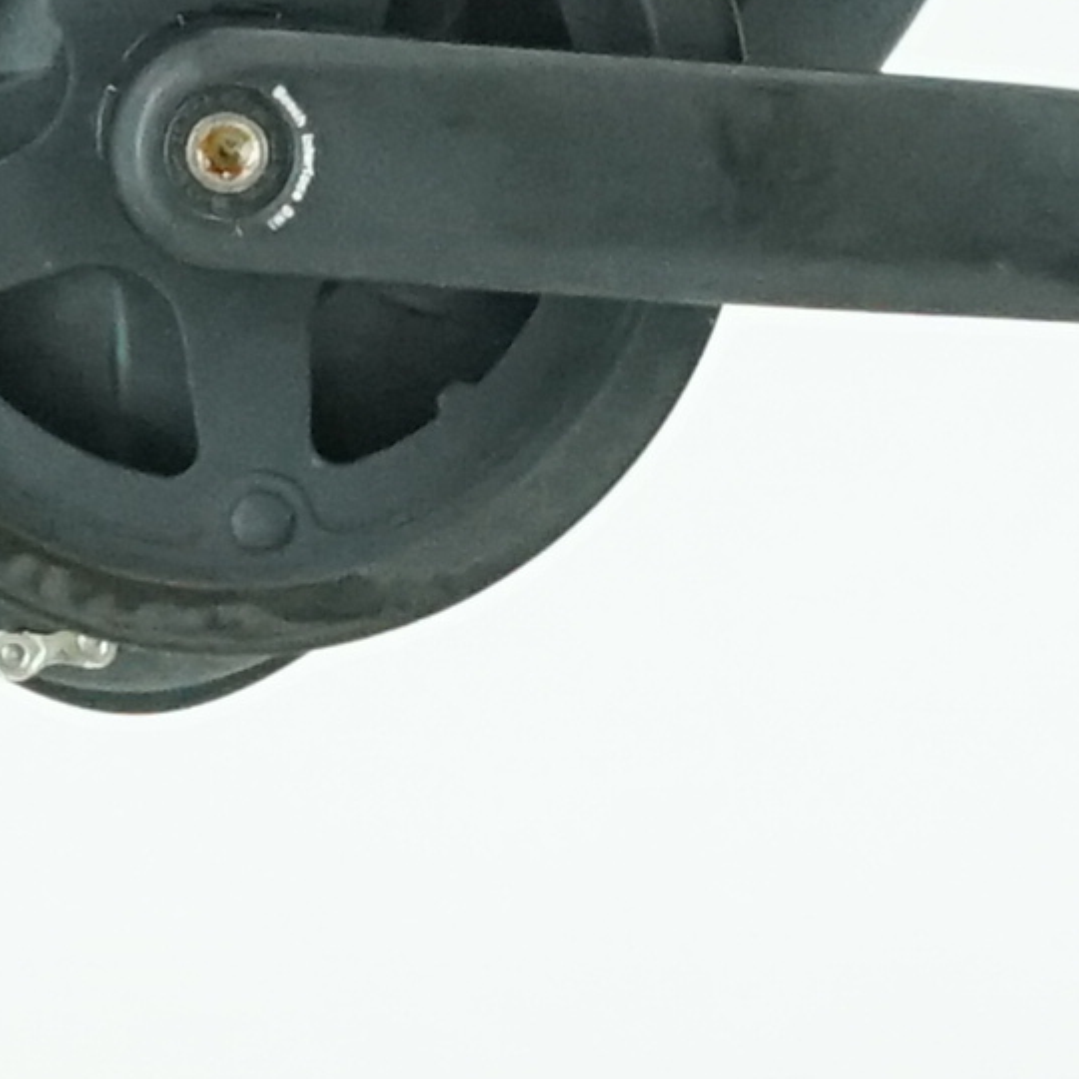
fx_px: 20983
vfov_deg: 2.9
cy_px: -1581
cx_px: 833
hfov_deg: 2.9
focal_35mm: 595
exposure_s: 1/200
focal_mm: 63
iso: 3200
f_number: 5.6
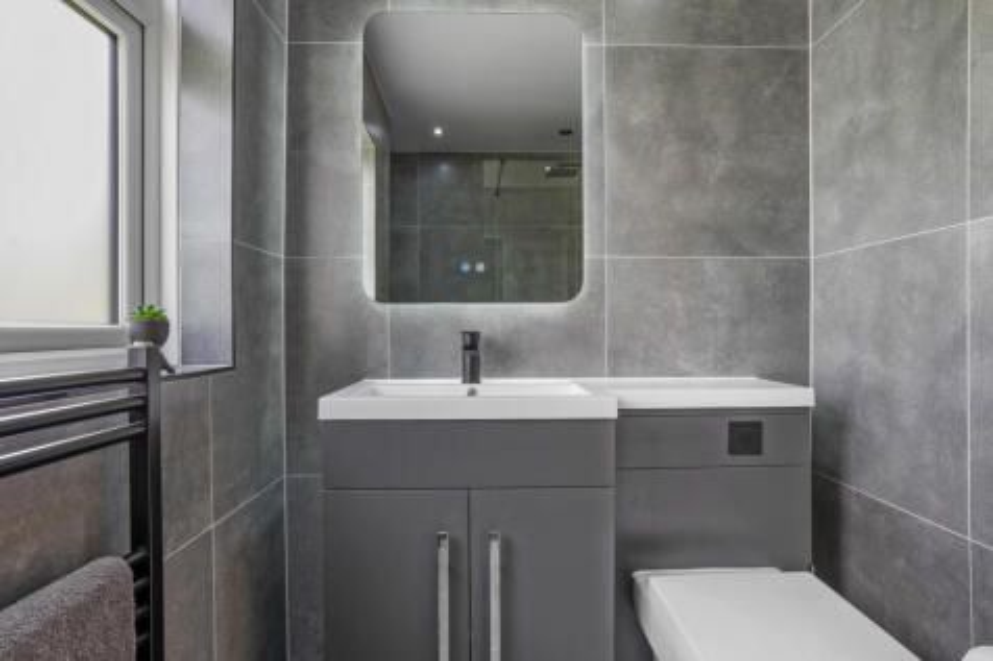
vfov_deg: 64.5
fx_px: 524
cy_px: 330
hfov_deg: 86.9
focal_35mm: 19
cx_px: 496
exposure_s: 1/2.5
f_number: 8
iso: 250
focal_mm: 19
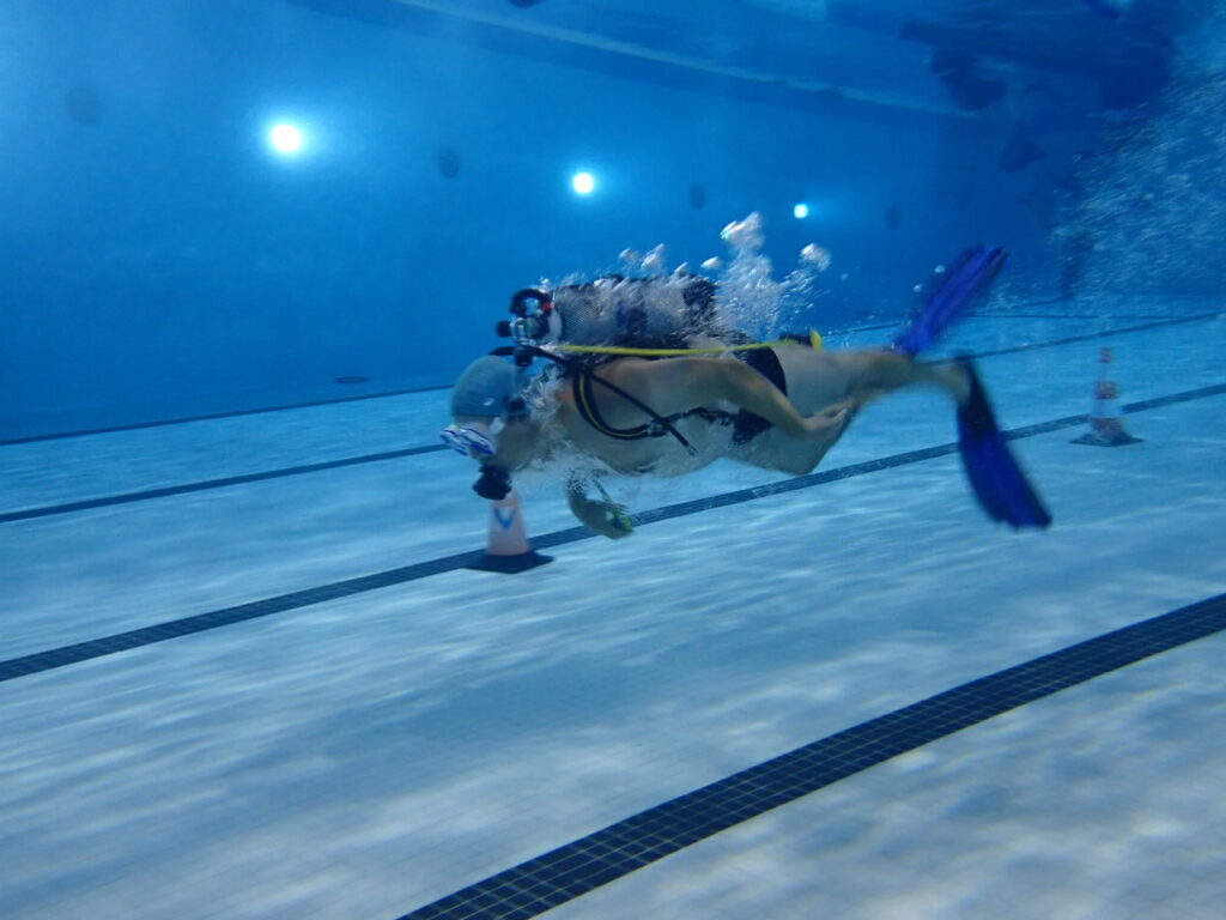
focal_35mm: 32
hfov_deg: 56.8
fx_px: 1133
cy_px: 460
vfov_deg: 44.2
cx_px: 613
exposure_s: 1/30
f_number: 2.4
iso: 250
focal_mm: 5.79
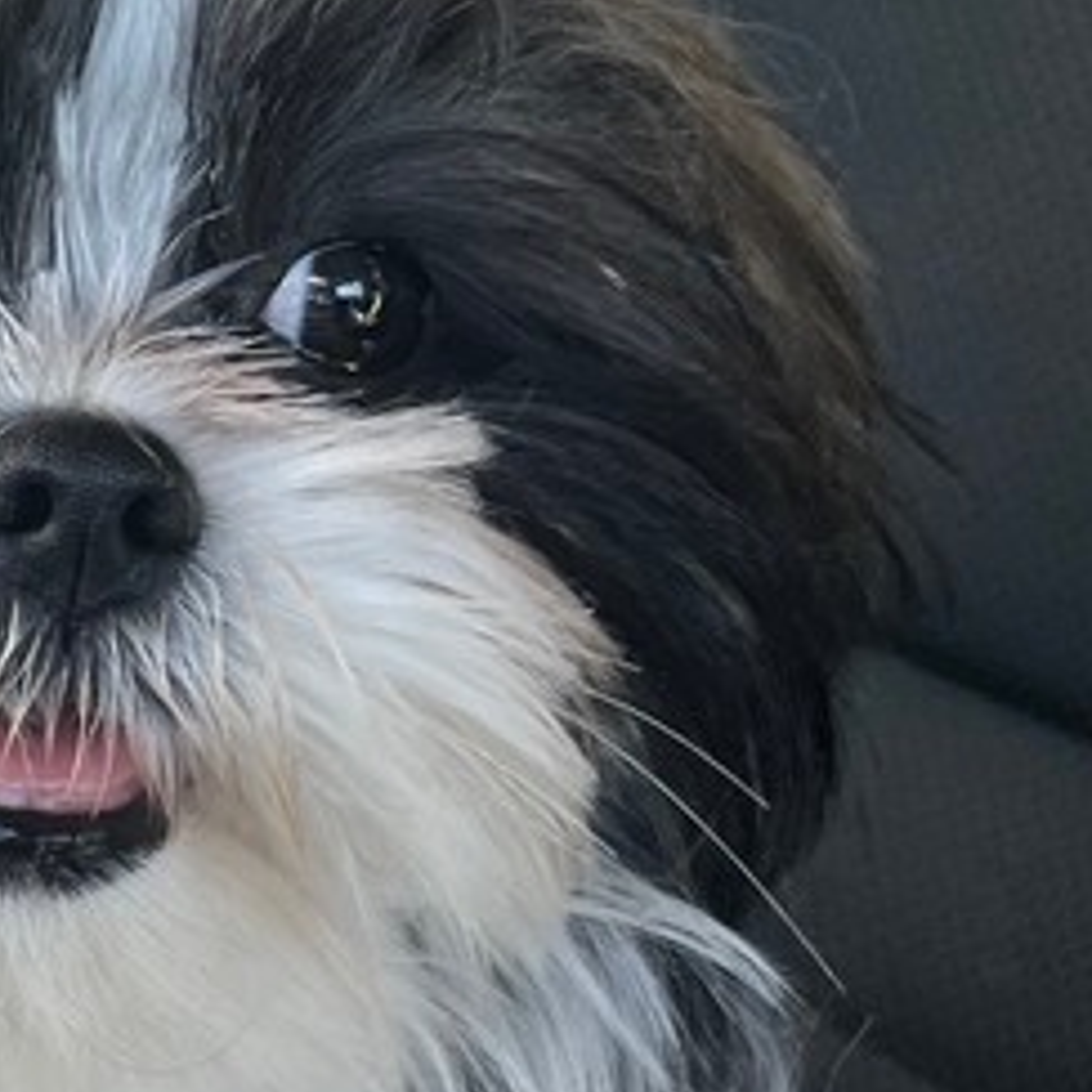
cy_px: 667
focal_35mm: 95
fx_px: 3391
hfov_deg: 16.6
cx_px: -573
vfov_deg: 18.3
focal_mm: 5.1
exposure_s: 1/361
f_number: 1.6
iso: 50
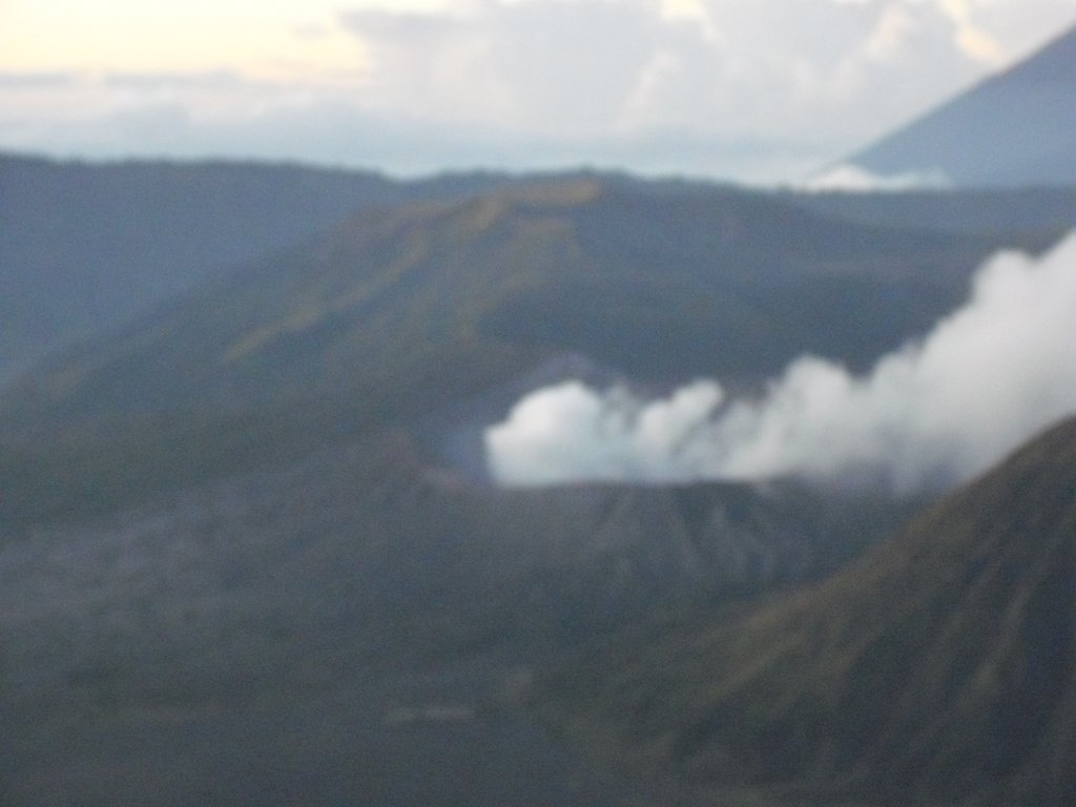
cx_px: 538
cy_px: 404
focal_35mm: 113
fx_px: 3512
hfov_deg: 17.4
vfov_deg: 13.1
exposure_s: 1/125
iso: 800
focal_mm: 18.6
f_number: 5.2
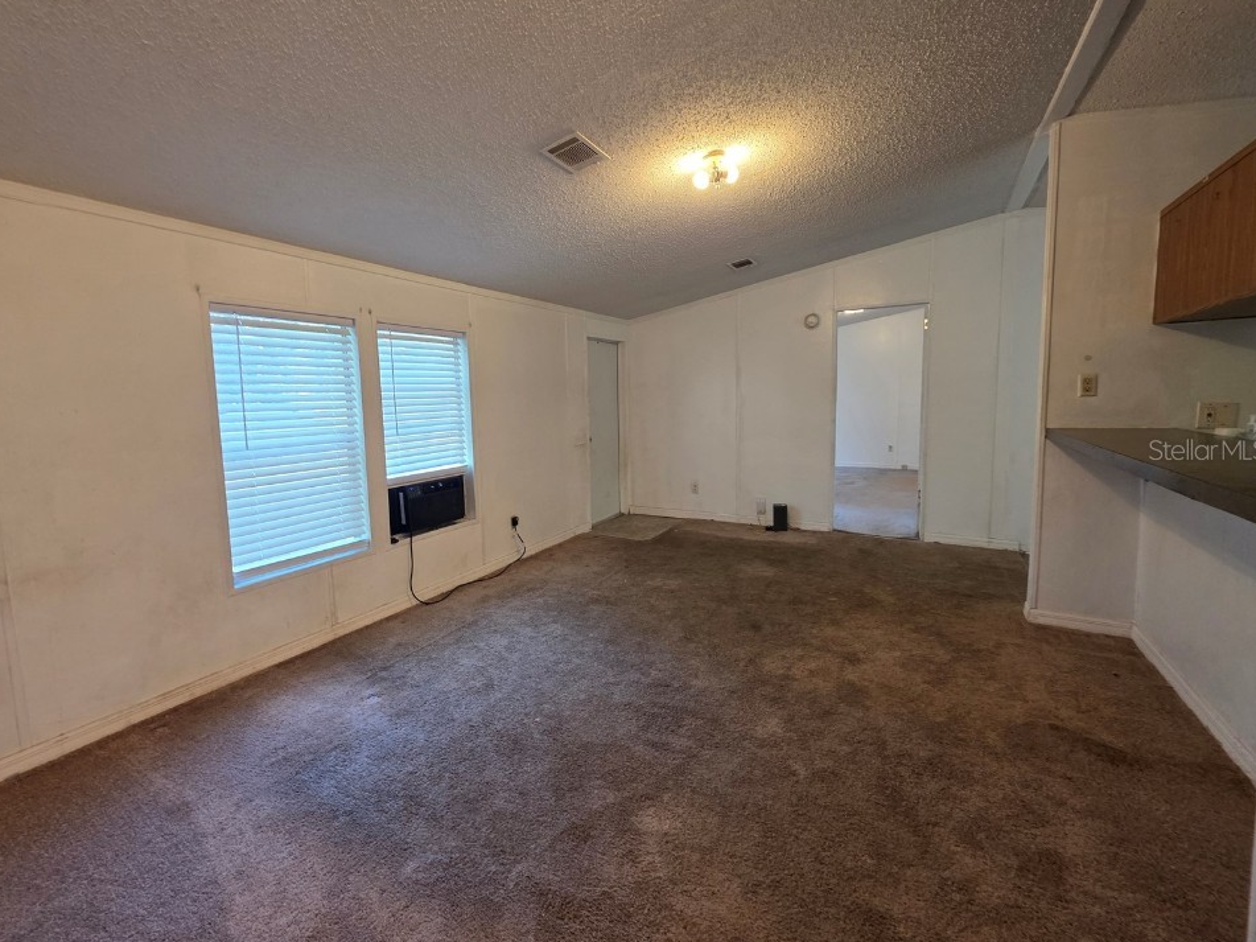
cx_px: 597
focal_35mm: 14
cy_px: 449
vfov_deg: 85.6
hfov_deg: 102.0
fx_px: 508
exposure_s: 1/60
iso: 200
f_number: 1.9
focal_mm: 2.2
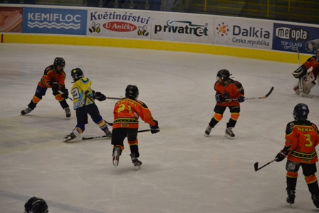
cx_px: 160
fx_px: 1356
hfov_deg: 13.4
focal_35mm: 153
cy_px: 106
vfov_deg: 9.0
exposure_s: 1/250
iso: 3200
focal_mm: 102
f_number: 4.5
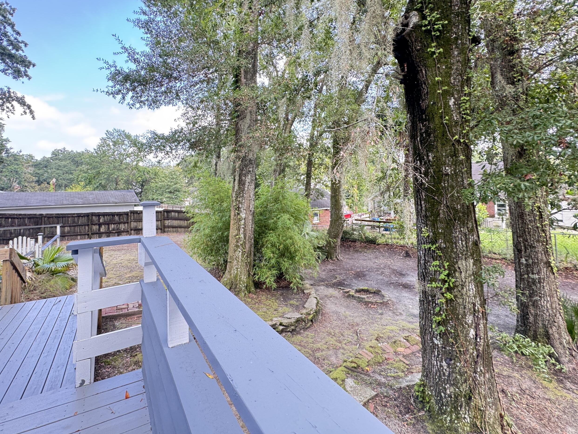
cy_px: 175
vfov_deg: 74.0
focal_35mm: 17
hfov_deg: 90.8
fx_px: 284
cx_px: 264
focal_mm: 2.22
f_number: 2.2
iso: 100
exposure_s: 1/99
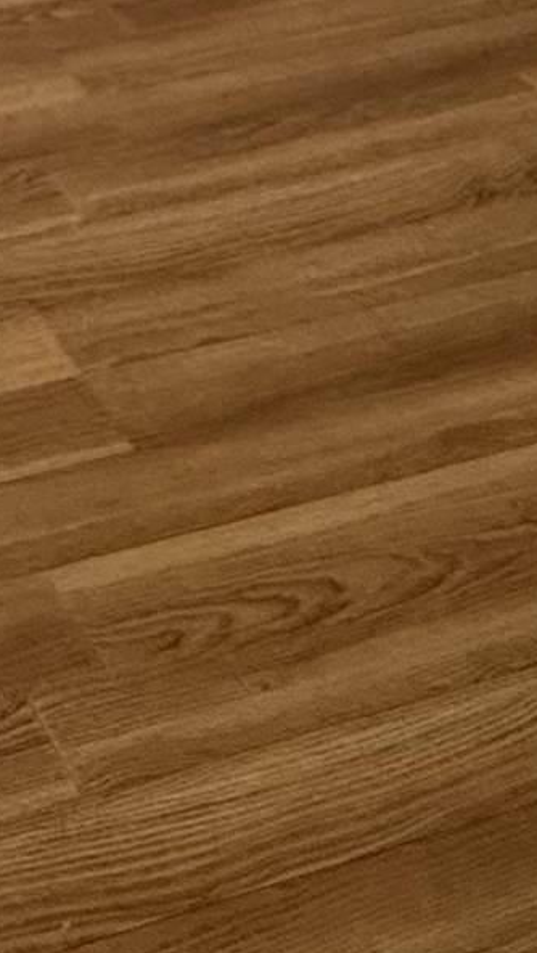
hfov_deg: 13.6
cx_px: -447
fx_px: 1998
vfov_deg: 21.6
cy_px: -545
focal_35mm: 79
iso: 320
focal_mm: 2.22
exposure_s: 1/120
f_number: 2.2
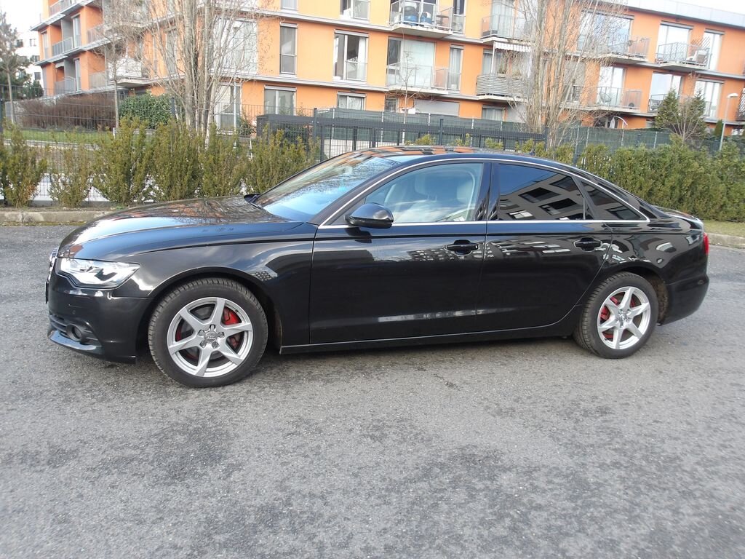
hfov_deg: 65.3
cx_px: 372
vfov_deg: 51.4
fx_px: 581
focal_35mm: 27
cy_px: 280
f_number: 3
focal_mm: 4.9
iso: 100
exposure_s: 1/122
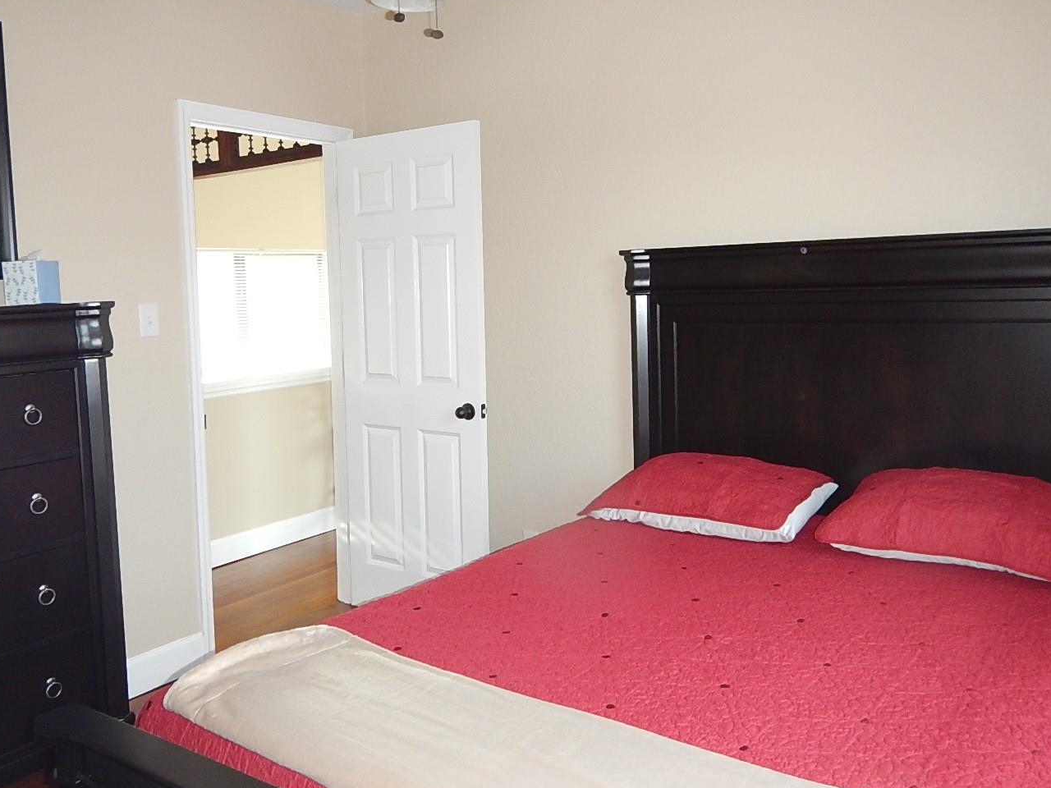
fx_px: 911
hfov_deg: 59.9
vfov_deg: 46.8
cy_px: 368
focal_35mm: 30
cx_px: 503
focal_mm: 4.3
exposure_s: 1/30
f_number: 2.8
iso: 220
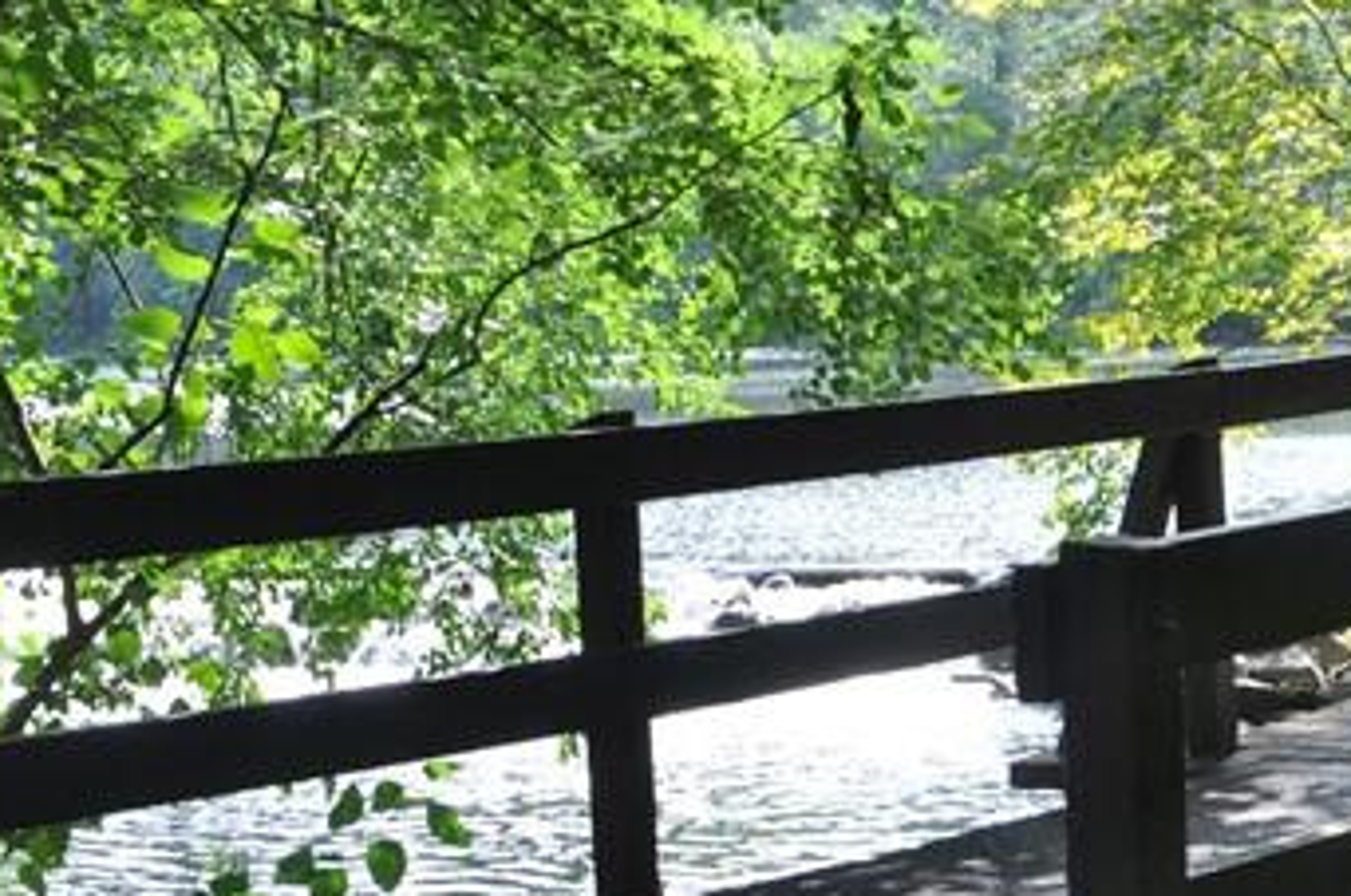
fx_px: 3223
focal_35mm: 86
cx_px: 395
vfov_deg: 15.5
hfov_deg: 23.5
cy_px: -28
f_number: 8
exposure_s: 1/125
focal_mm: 18
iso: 200
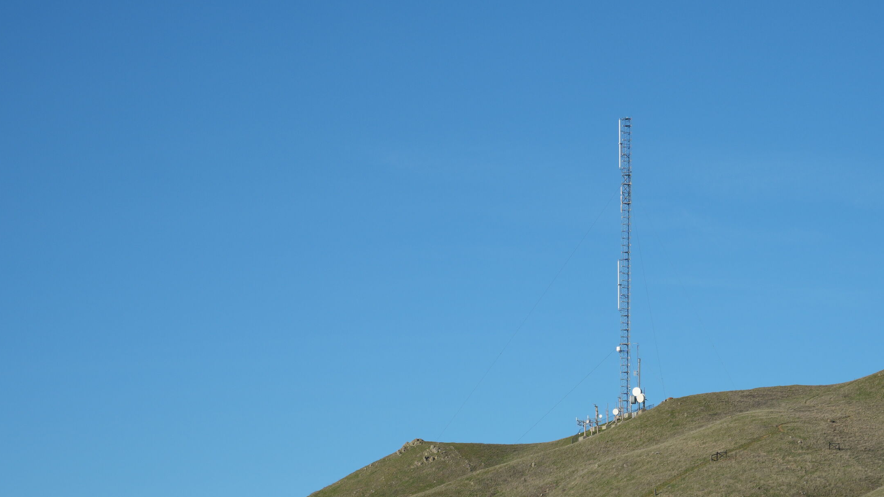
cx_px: 607
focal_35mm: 169
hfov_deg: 12.7
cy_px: 398
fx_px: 3961
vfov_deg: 7.2
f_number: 6.3
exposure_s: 1/1250
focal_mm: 81
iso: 200
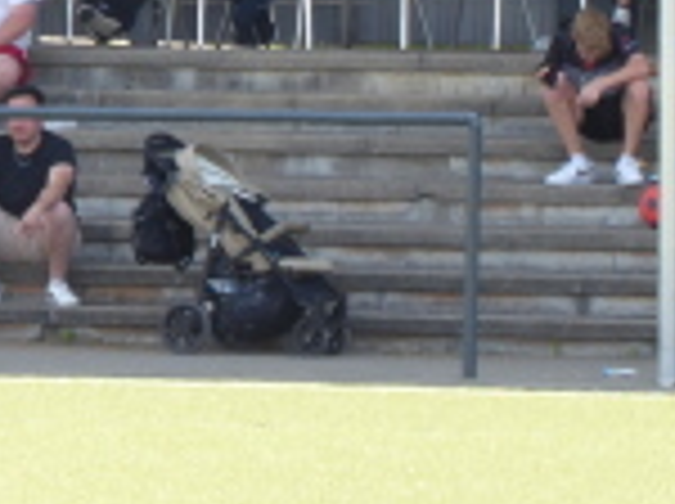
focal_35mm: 848
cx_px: -328
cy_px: -99
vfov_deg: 1.7
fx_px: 16509
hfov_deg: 2.3
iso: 100
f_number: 5.7
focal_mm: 50.5
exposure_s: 1/80
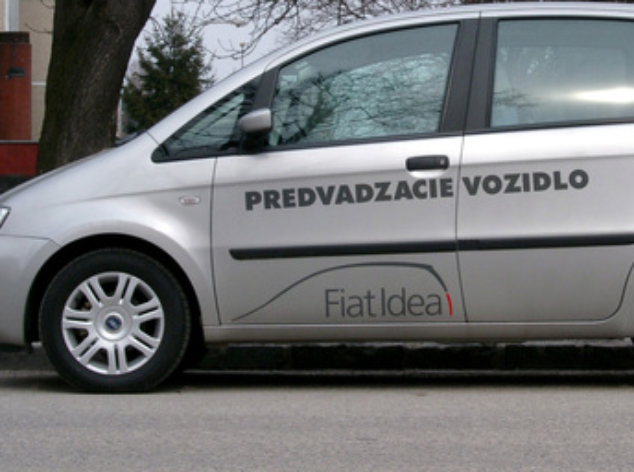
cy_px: 158
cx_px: 415
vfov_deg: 10.6
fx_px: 2539
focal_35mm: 139
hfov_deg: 14.2
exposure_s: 1/320
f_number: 8
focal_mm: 17.7
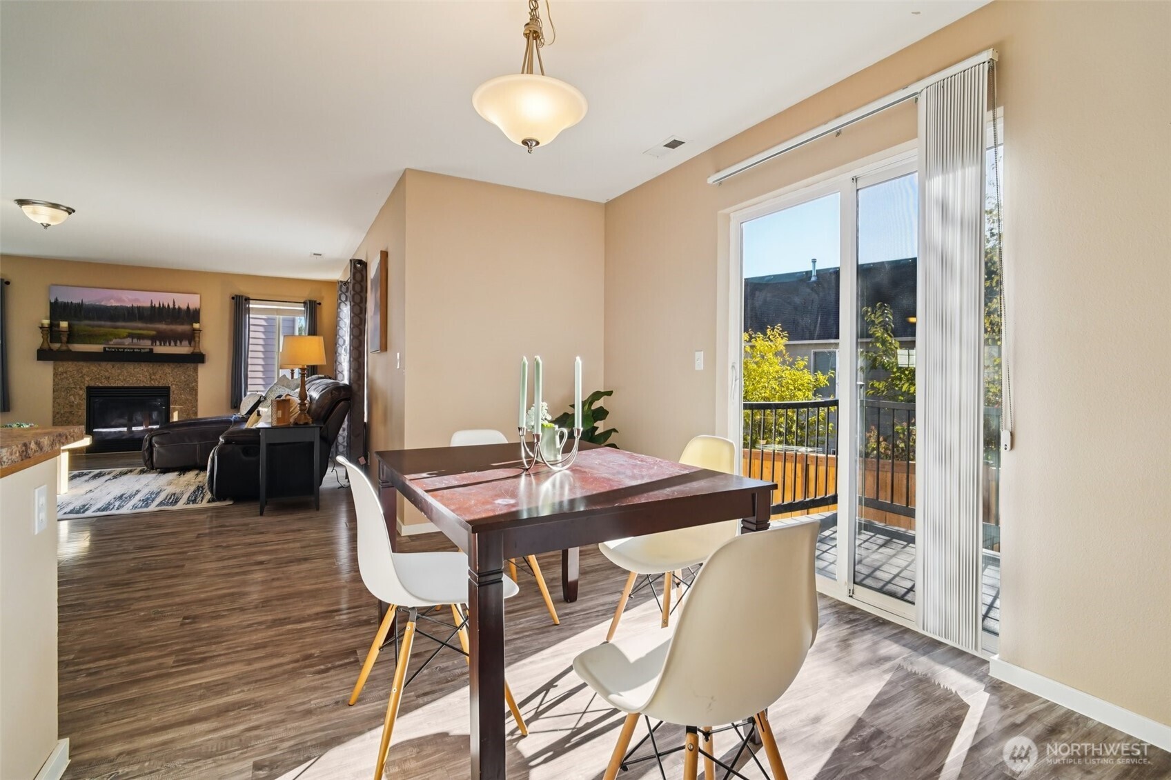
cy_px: 390
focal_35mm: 16
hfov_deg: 96.7
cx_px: 586
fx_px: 520
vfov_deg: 73.7
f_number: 8
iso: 1600
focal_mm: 16
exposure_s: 1/200
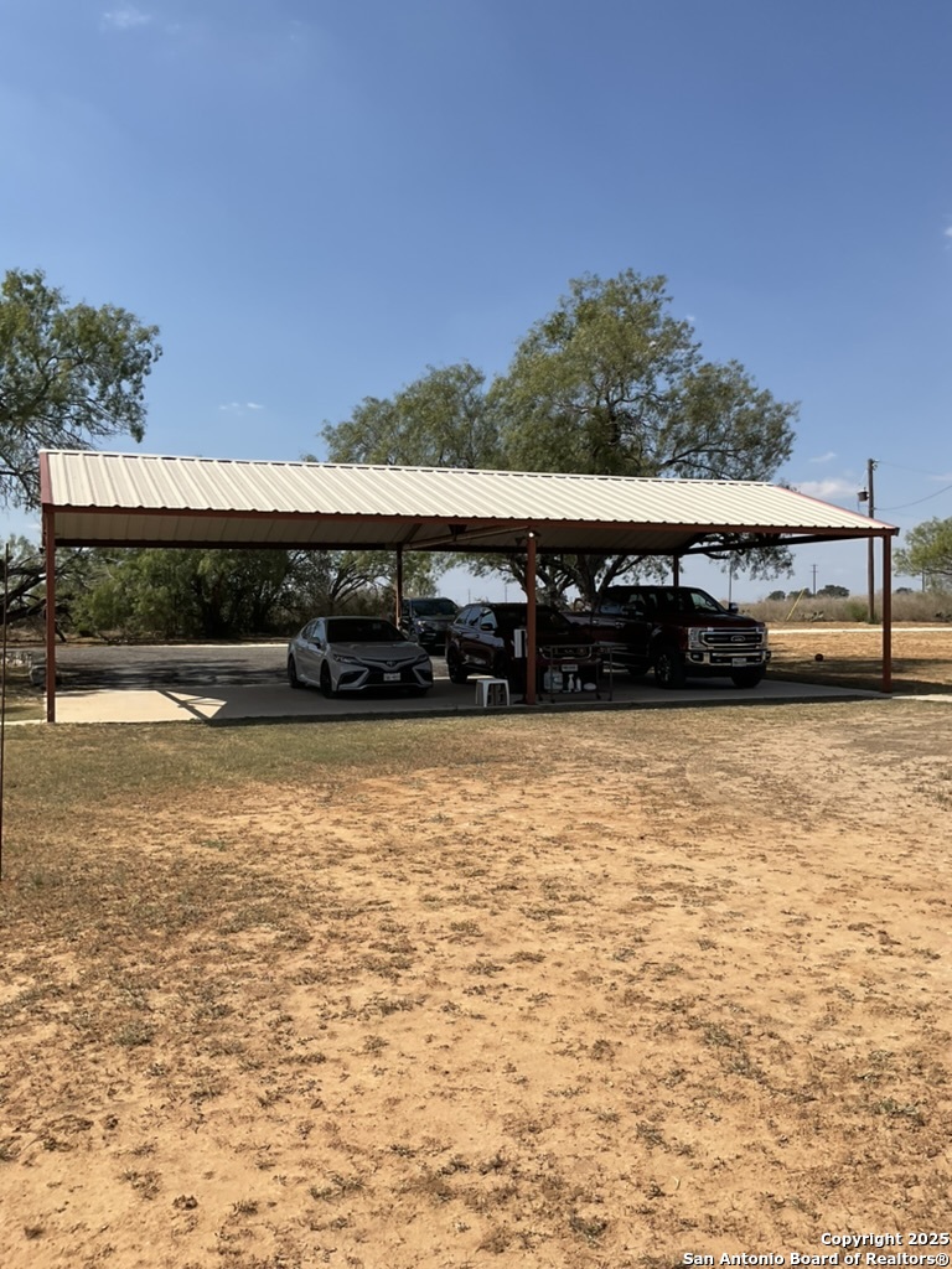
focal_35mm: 29
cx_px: 476
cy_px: 634
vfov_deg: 61.7
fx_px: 1063
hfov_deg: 48.2
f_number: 1.8
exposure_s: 1/2667
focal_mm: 3
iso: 16
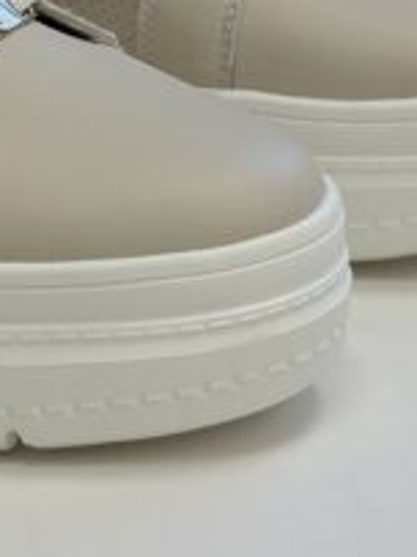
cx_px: -115
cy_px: -211
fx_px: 3039
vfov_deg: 10.2
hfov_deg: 7.8
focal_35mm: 189
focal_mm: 6.86
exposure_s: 1/100
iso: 80
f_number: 1.78
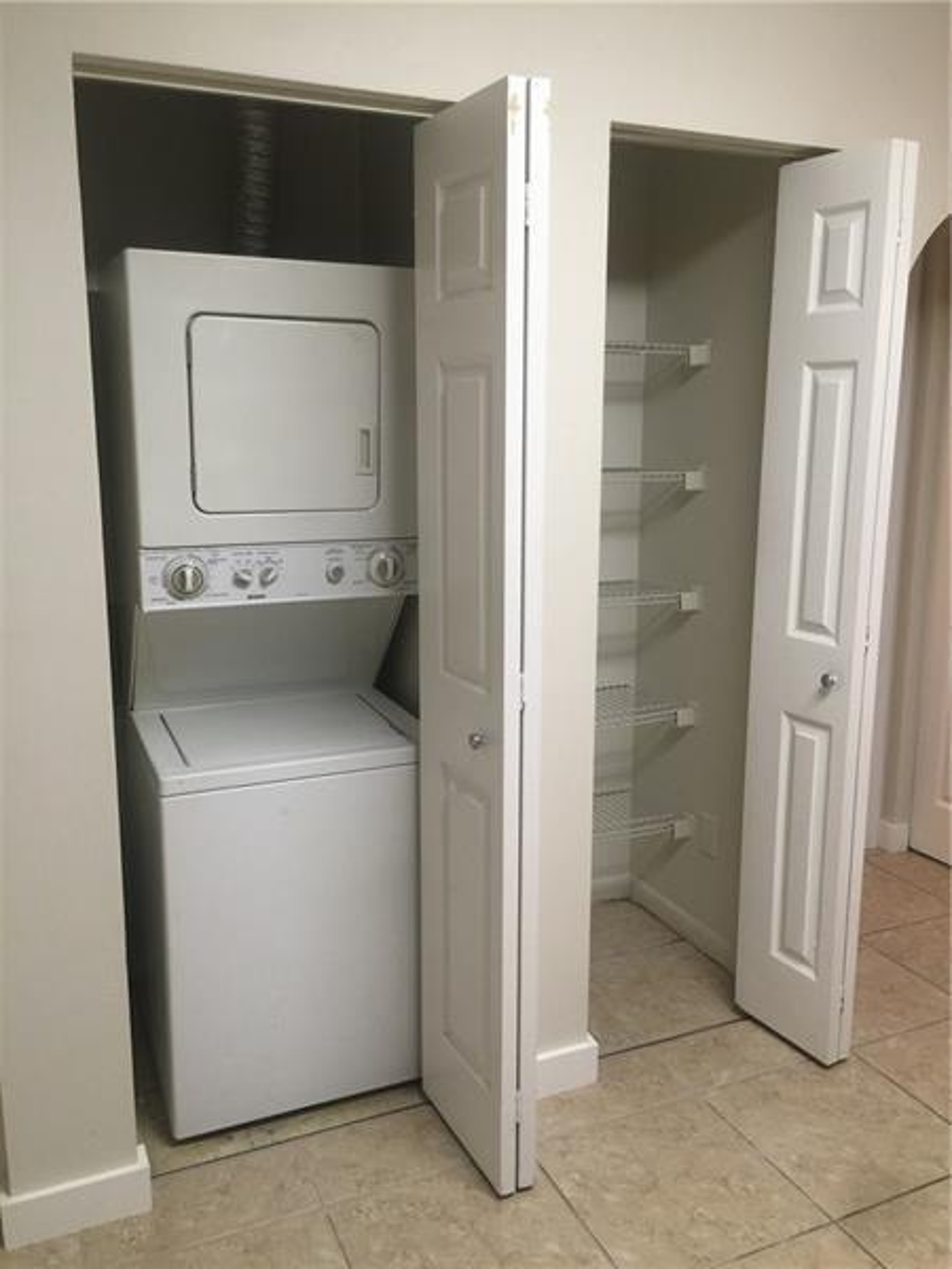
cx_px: 476
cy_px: 634
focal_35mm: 29
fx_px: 1063
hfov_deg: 48.2
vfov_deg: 61.7
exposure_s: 1/30
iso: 40
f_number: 2.2
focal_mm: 4.15
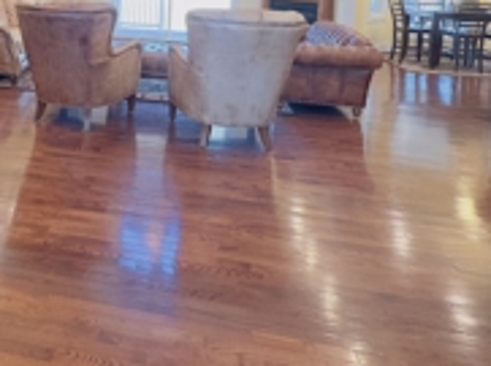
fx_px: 439
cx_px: 117
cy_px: -8
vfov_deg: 39.4
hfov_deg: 55.4
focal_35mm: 31
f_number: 2.2
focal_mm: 2.22
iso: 250
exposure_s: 1/120
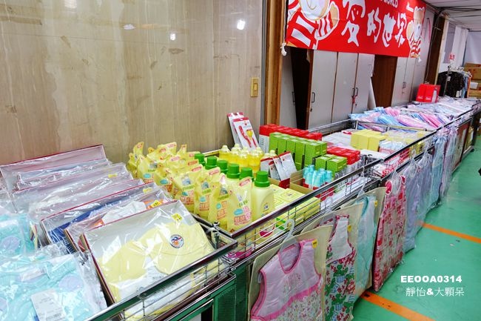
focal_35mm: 24
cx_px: 240
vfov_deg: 53.1
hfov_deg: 73.8
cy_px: 160
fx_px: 321
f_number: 2.8
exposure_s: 1/40
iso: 125
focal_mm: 8.8
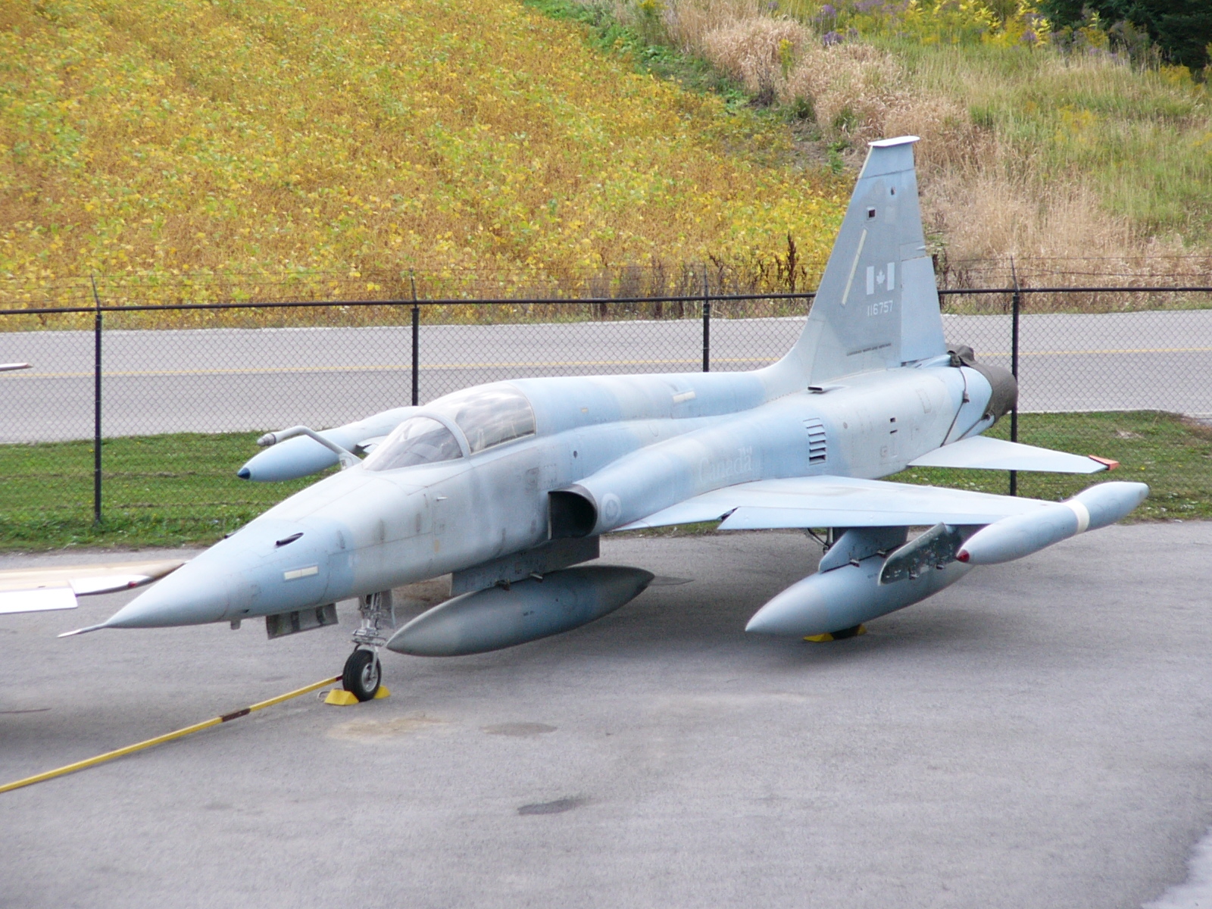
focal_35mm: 198
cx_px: 606
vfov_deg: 7.5
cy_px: 454
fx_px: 6933
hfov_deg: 10.0
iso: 50
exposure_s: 1/160
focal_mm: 26.1
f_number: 4
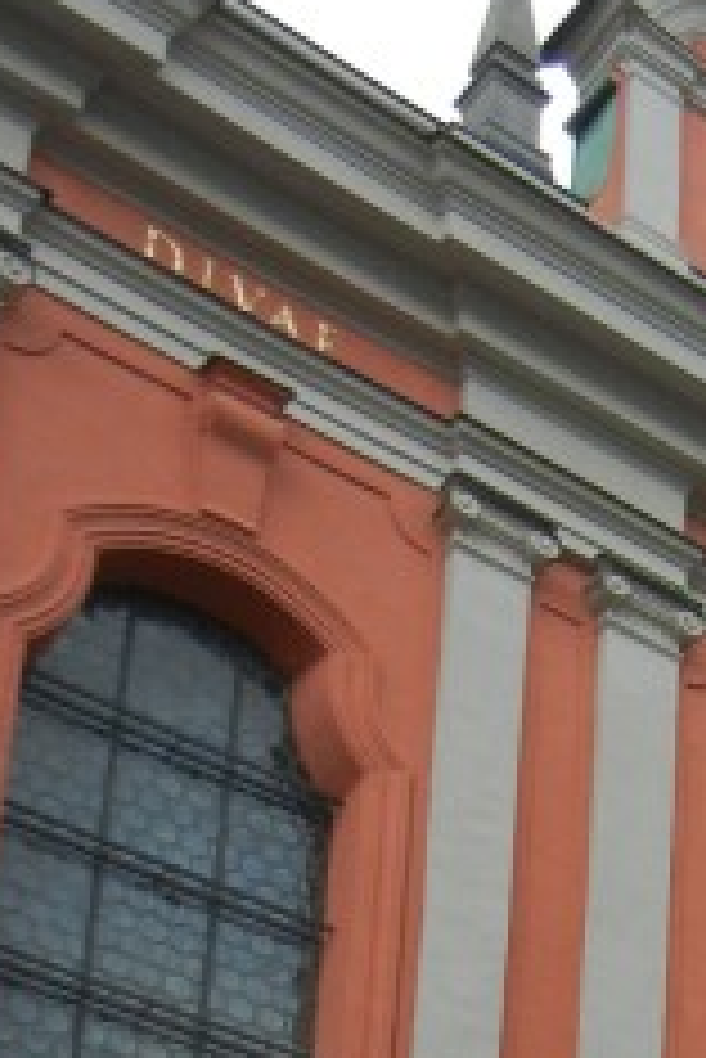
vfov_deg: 18.3
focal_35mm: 102
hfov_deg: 13.1
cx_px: 823
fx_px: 2996
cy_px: 1481
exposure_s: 1/469
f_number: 3.5
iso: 160
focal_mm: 5.4
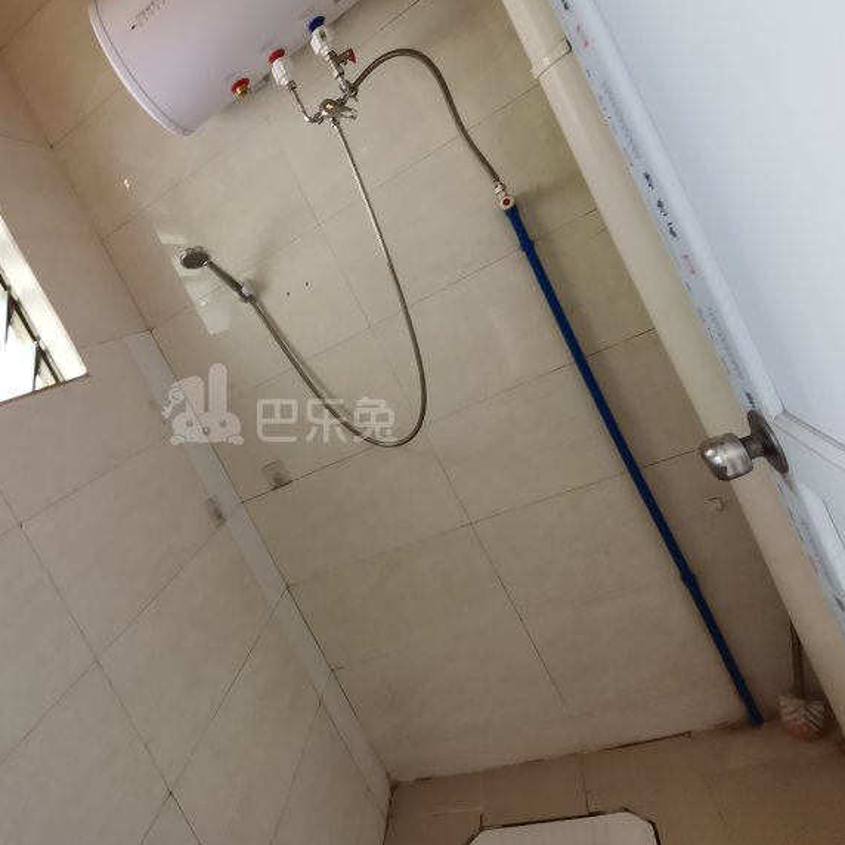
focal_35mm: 21
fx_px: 580
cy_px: 405
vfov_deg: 72.1
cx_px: 279
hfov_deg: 70.0
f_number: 2.4
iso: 80
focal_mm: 1.78
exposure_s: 1/50
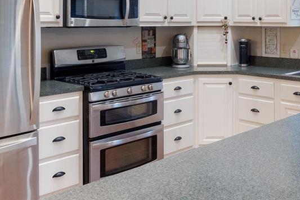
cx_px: 207
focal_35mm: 45
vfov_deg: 29.4
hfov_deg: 42.8
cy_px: 53
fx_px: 375
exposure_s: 1/1.67
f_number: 9
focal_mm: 10
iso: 500
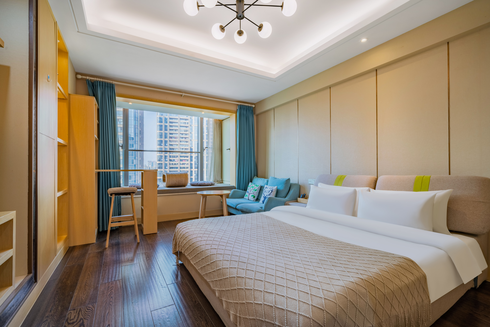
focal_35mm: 15
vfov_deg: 77.3
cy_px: 164
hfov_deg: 100.4
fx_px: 204
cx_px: 245
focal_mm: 15
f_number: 11
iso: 160
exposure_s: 1/30
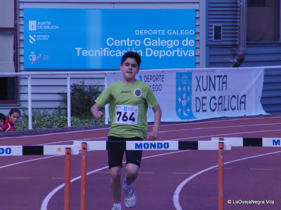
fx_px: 2460
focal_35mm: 303
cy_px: 105
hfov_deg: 6.5
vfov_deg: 4.9
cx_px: 140
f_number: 4.6
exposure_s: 1/640
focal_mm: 53.6
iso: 100
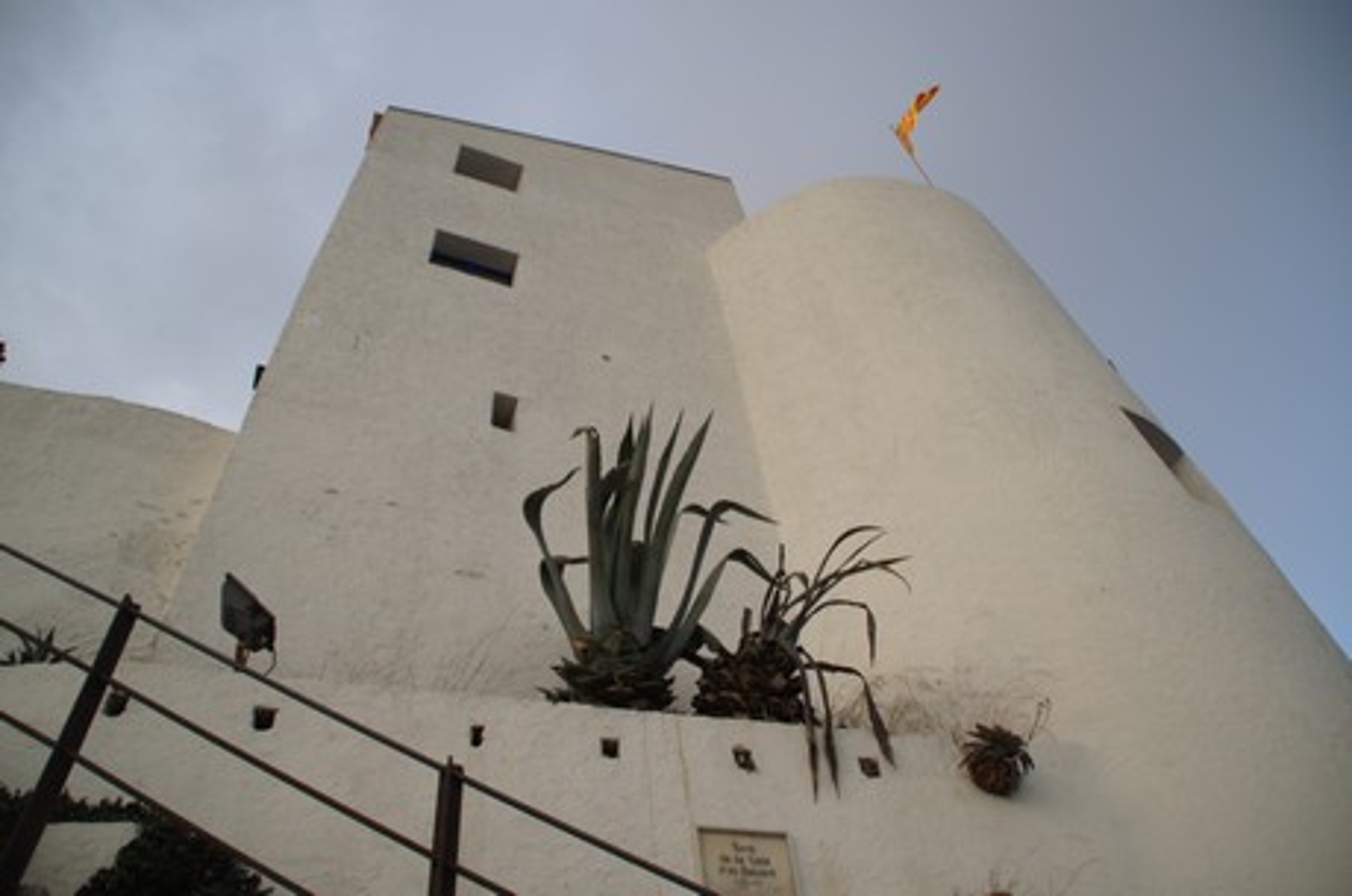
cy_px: 448
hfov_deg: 67.5
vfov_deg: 47.8
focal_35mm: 27
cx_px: 676
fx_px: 1012
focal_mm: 18
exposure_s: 1/60
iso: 100
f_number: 4.5
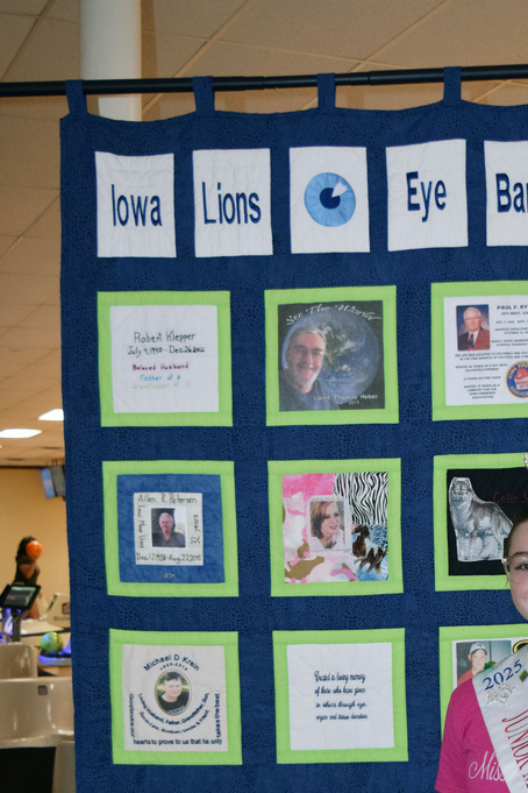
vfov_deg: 30.2
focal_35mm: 66
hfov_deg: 20.4
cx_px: 433
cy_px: 565
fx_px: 1452
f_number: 4
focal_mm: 26
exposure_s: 1/60
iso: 800
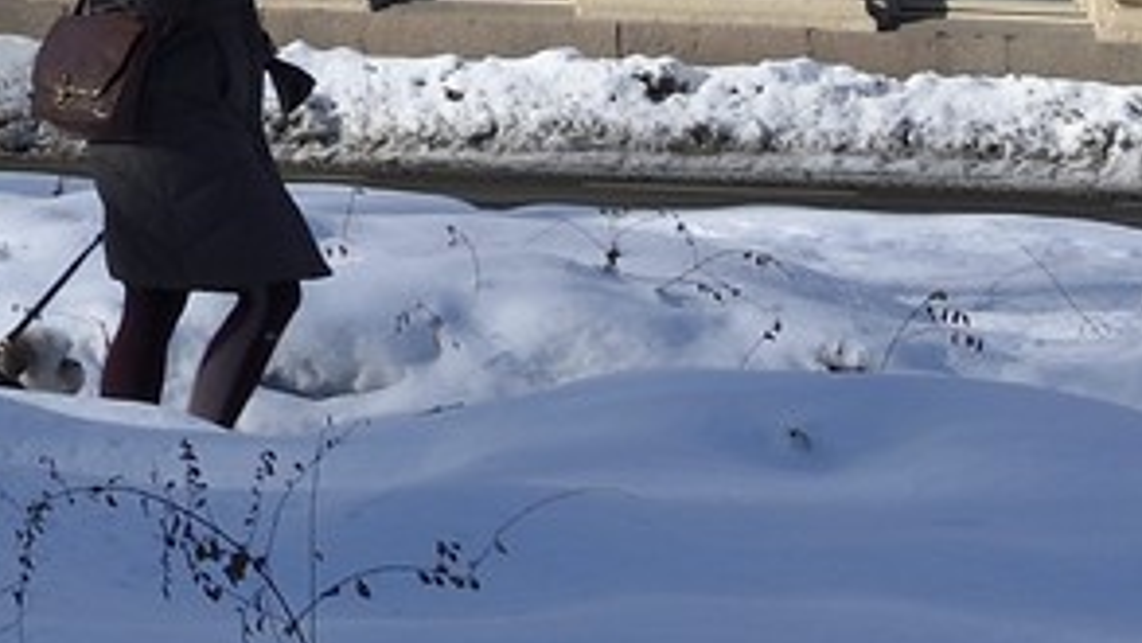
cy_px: -1259
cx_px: -815
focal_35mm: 217
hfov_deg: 9.5
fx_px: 6573
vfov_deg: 5.3
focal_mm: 38
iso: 200
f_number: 11
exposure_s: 1/320
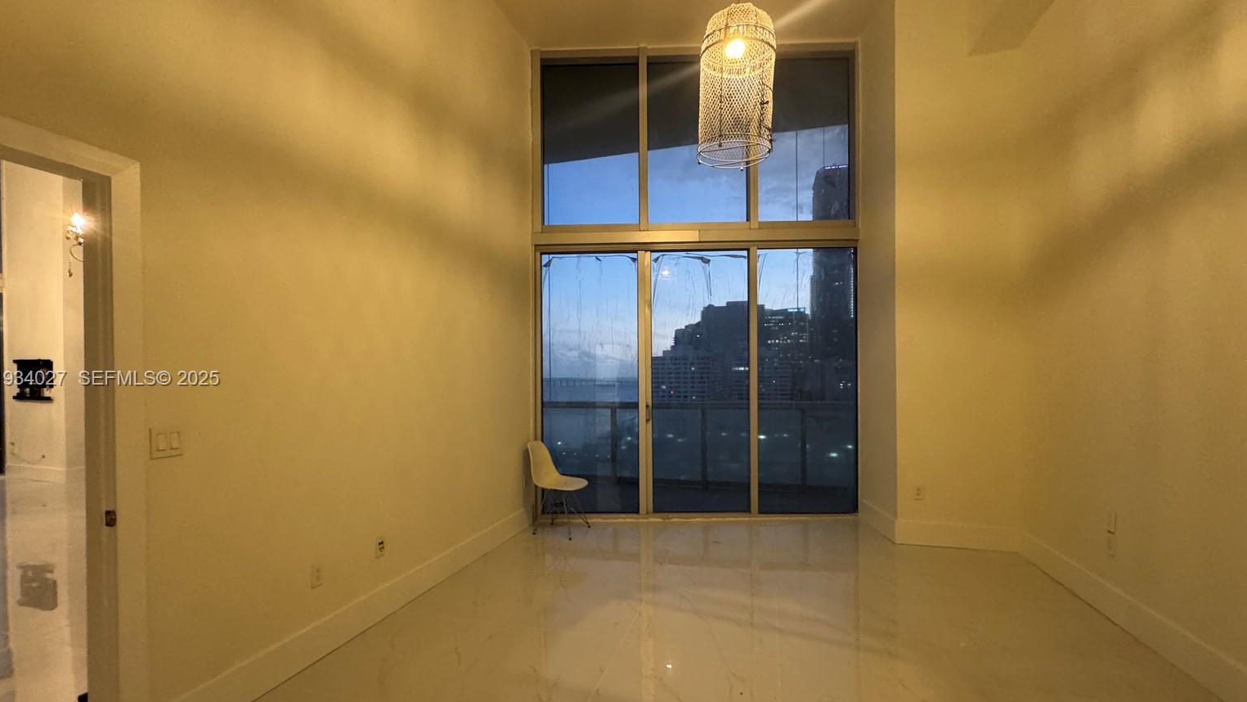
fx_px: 529
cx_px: 619
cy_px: 380
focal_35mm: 16
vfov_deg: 67.0
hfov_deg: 99.4
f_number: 2.2
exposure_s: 1/60
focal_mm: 2.22
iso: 800
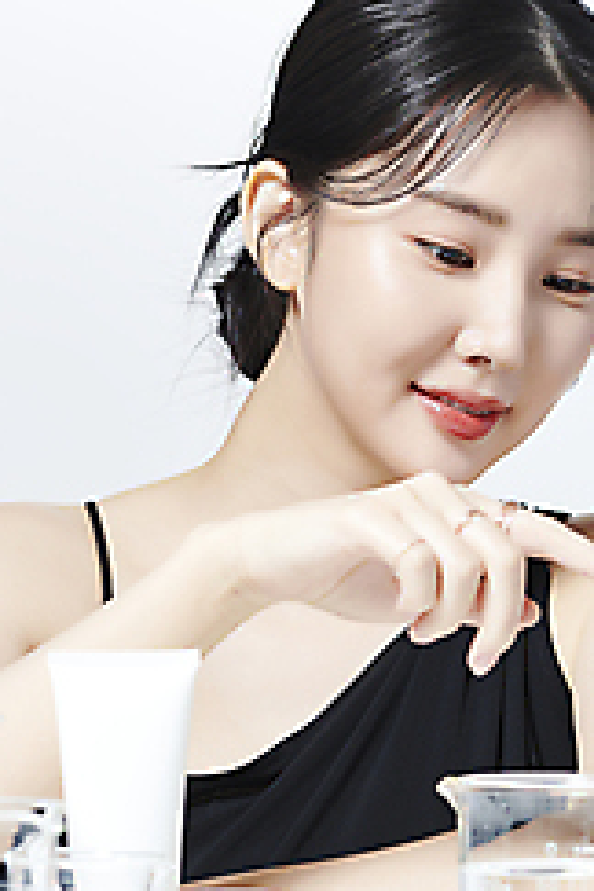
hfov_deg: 7.9
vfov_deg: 11.9
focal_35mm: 173
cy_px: 422
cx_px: 262
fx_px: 4281
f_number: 13
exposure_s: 1/125
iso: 64
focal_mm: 105
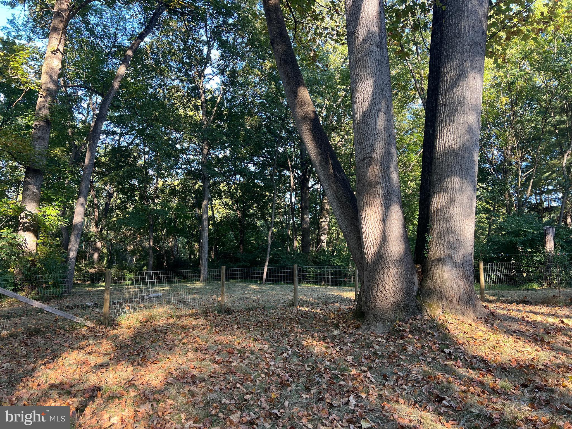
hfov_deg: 67.3
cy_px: 214
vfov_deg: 53.1
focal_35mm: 26
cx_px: 286
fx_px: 430
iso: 40
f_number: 1.5
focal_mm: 5.7
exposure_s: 1/121
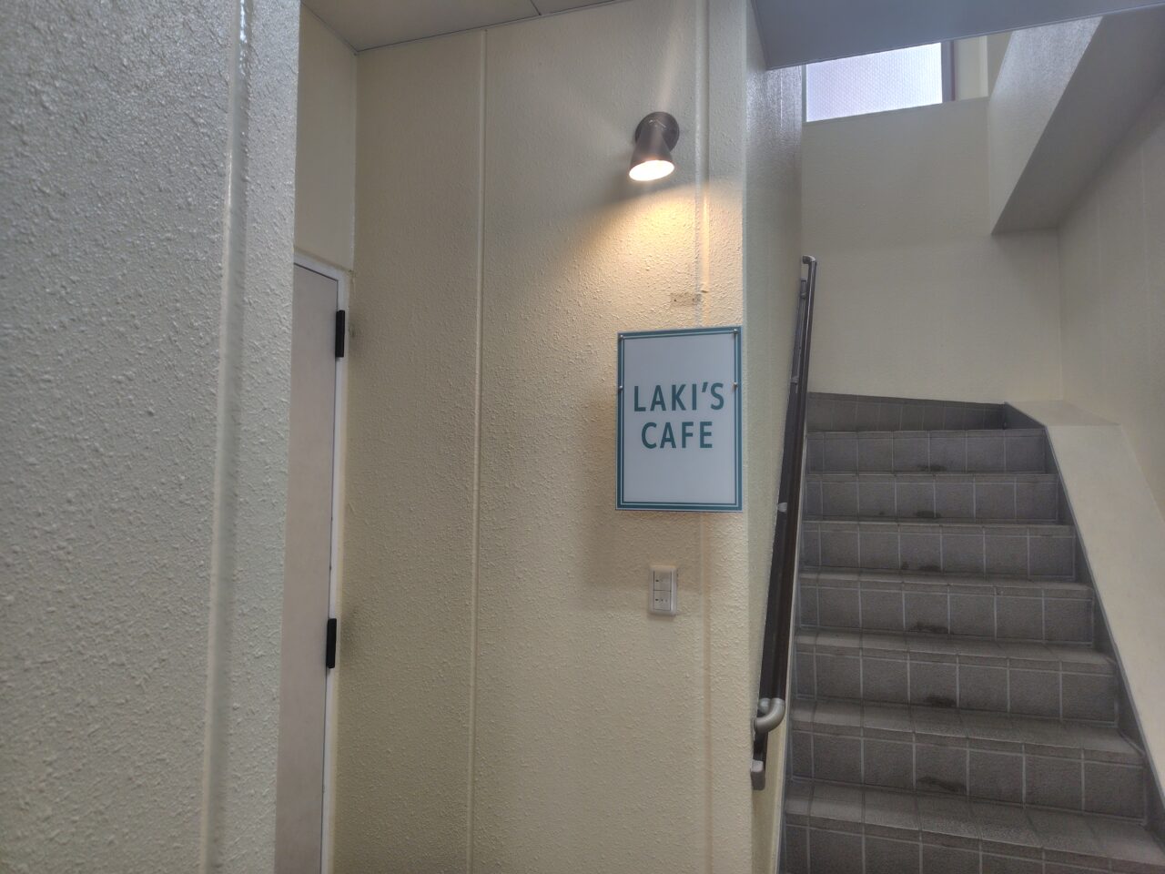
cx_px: 582
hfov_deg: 73.9
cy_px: 437
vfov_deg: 58.9
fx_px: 774
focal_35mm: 23
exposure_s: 1/120
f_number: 1.9
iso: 188
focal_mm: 5.6
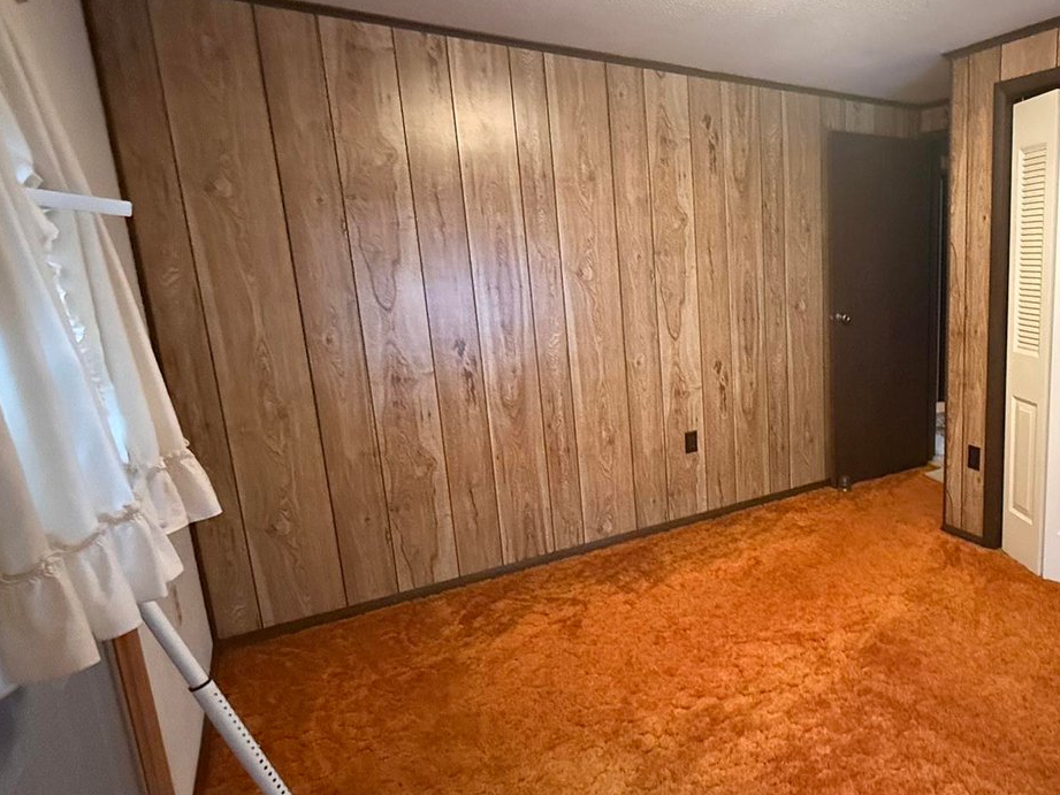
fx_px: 704
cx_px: 813
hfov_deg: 68.4
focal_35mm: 23
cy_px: 389
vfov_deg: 58.9
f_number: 2.2
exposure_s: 1/60
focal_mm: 2.22
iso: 1250
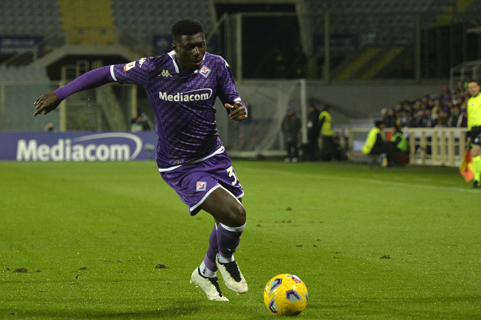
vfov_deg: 7.4
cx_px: 240
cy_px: 160
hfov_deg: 11.1
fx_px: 2472
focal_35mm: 185
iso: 2500
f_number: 5.3
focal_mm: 185
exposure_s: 1/1250
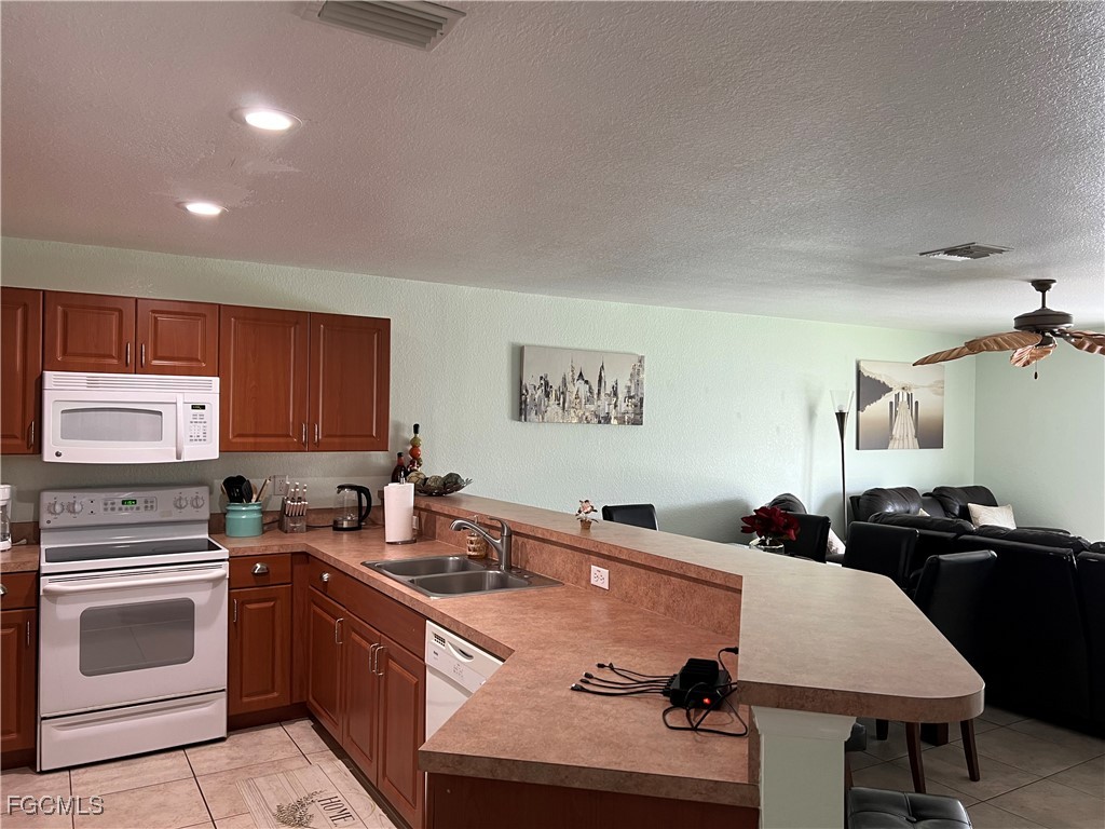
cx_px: 552
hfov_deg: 67.3
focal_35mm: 26
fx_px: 830
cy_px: 414
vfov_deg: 53.1
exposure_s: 1/60
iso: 100
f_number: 1.5
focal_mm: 5.7
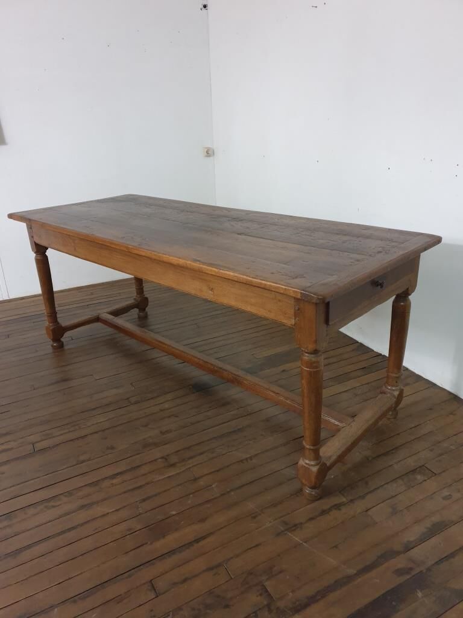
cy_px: 309
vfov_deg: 67.3
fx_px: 464
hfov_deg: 53.1
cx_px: 232
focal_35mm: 26
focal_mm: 4.3
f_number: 1.5
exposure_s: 1/17
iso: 250
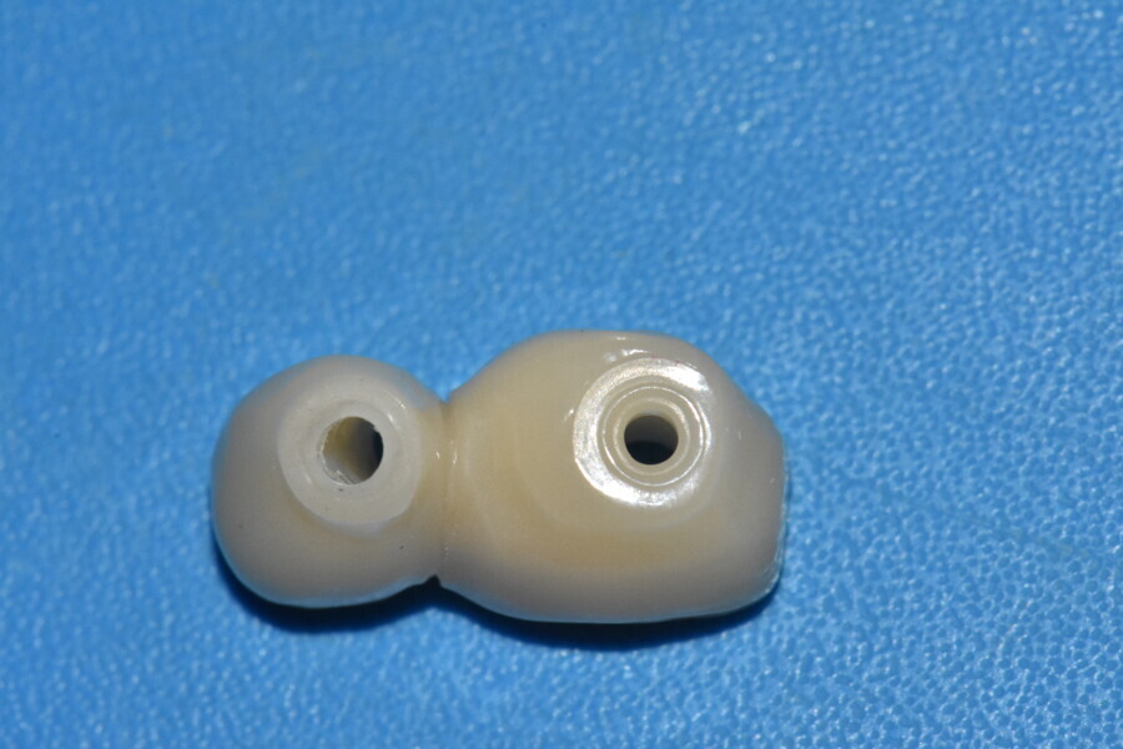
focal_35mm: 158
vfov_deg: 8.7
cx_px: 562
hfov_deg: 13.0
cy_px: 374
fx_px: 4913
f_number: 22
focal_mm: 105
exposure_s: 1/200
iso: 2000
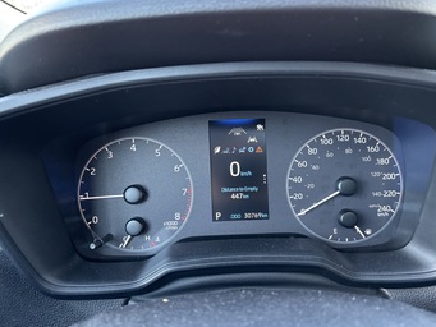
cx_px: 226
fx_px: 403
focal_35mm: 32
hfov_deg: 56.8
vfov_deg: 44.2
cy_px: 164
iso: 320
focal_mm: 5.96
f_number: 1.6
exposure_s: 1/60
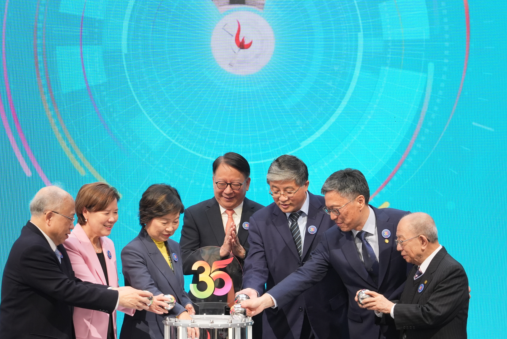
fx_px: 2143
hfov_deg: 13.5
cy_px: 222
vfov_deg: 9.0
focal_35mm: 152
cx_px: 233
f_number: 7.1
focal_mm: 104
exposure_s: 1/200
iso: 1000
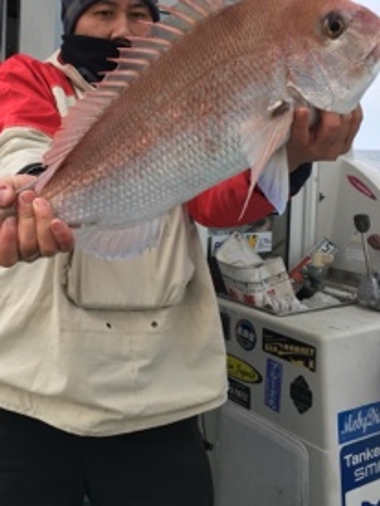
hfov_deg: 34.3
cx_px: 156
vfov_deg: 44.0
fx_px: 615
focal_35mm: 42
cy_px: 161
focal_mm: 4.15
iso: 25
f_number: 2.2
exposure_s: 1/204
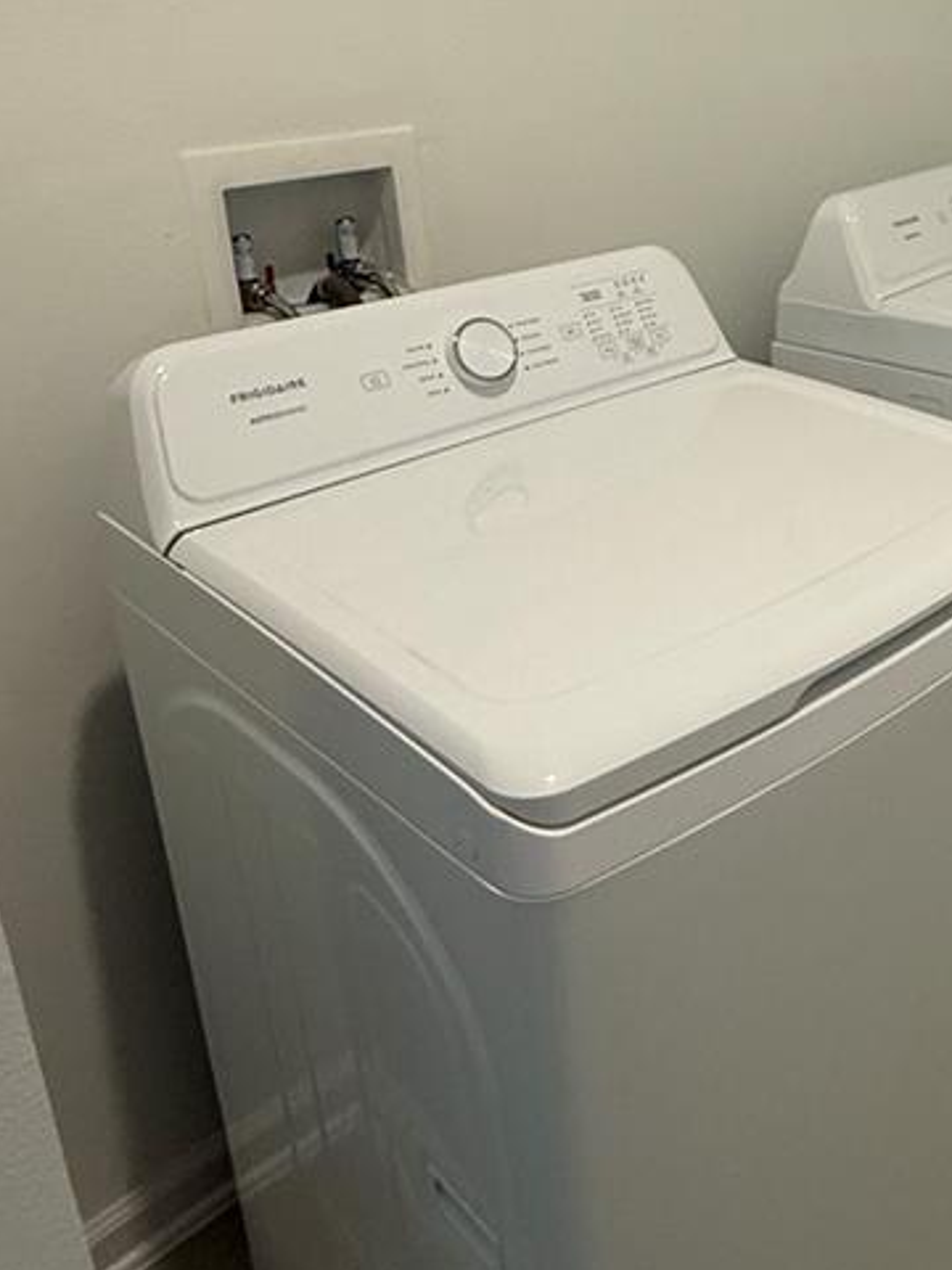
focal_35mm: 35
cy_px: 373
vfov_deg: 51.1
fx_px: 1283
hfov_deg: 37.1
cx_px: 915
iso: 320
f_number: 2.2
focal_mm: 2.22
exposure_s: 1/120
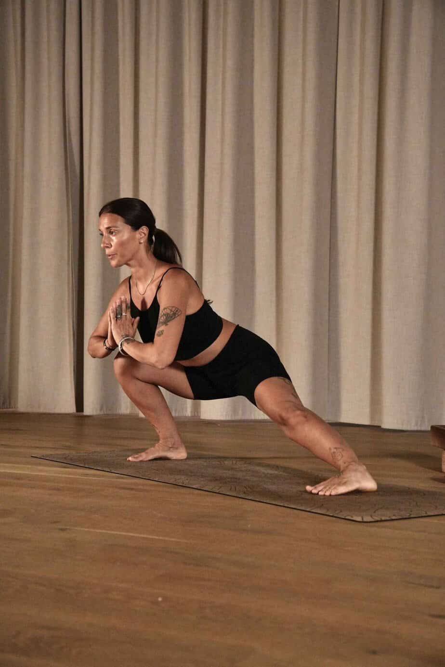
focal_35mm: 51
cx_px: 222
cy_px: 334
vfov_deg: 38.9
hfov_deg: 26.5
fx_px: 946
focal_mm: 34
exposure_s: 1/100
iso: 1600
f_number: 3.5
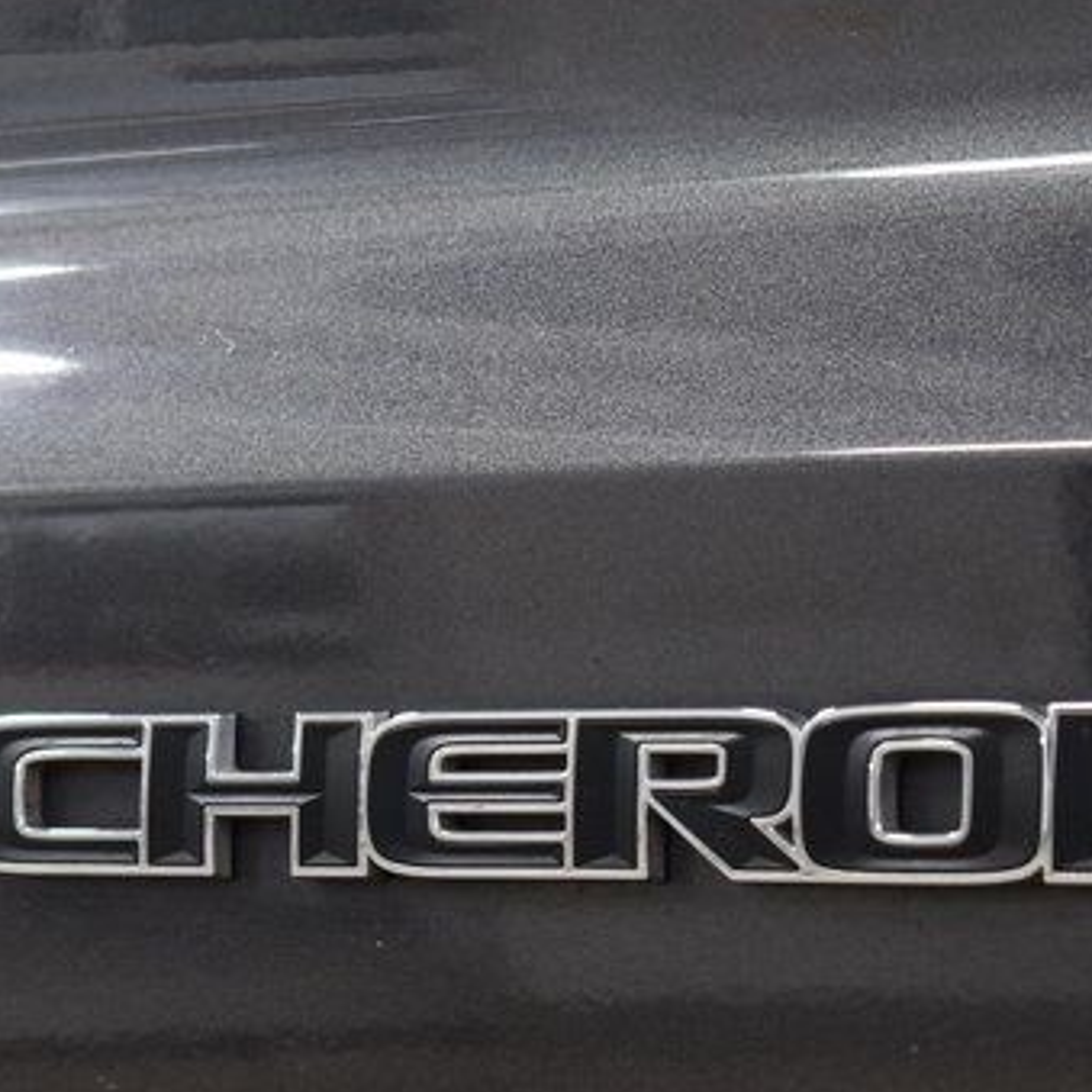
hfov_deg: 8.7
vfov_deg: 8.7
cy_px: 852
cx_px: 454
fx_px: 7138
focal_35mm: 200
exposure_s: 1/15
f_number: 6.3
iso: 1000
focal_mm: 52
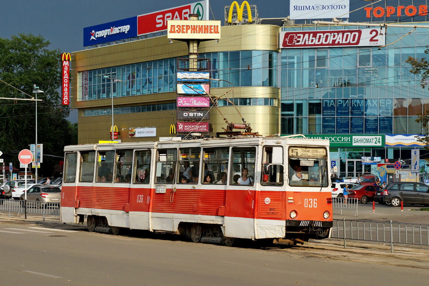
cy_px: 143
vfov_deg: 16.6
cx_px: 214
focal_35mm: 82
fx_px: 983
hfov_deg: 24.6
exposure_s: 1/640
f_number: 8
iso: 200
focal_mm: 55
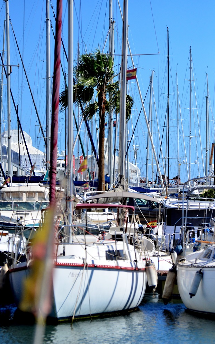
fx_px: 1754
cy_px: 172
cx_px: 106
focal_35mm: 187
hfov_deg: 7.0
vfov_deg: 11.2
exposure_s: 1/8000
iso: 900
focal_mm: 122
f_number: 4.8
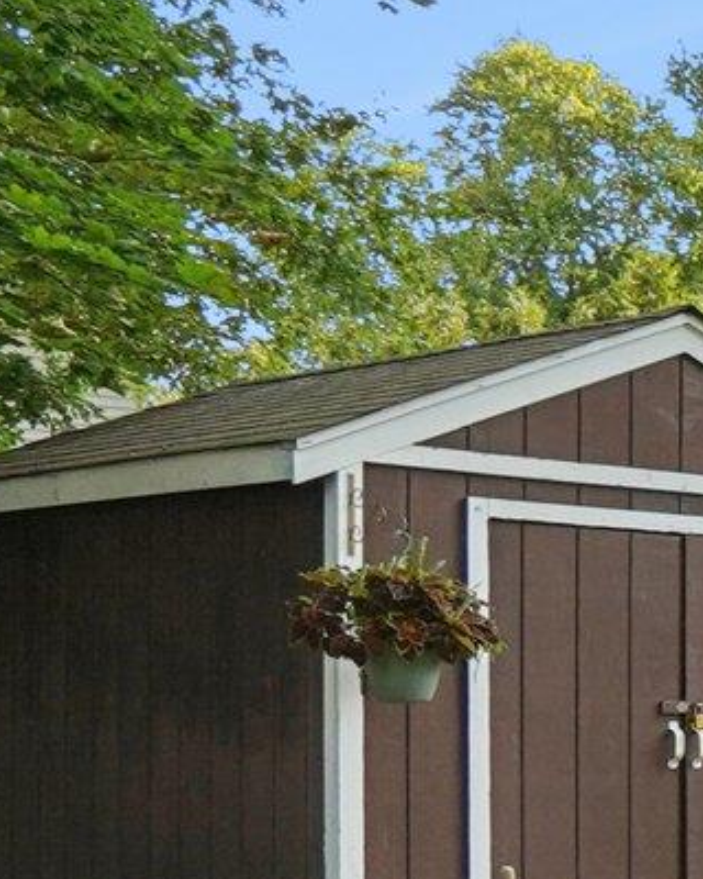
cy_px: 689
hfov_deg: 13.5
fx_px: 1873
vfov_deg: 26.0
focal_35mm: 72
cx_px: 1797
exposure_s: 1/160
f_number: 8
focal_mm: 10
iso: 640
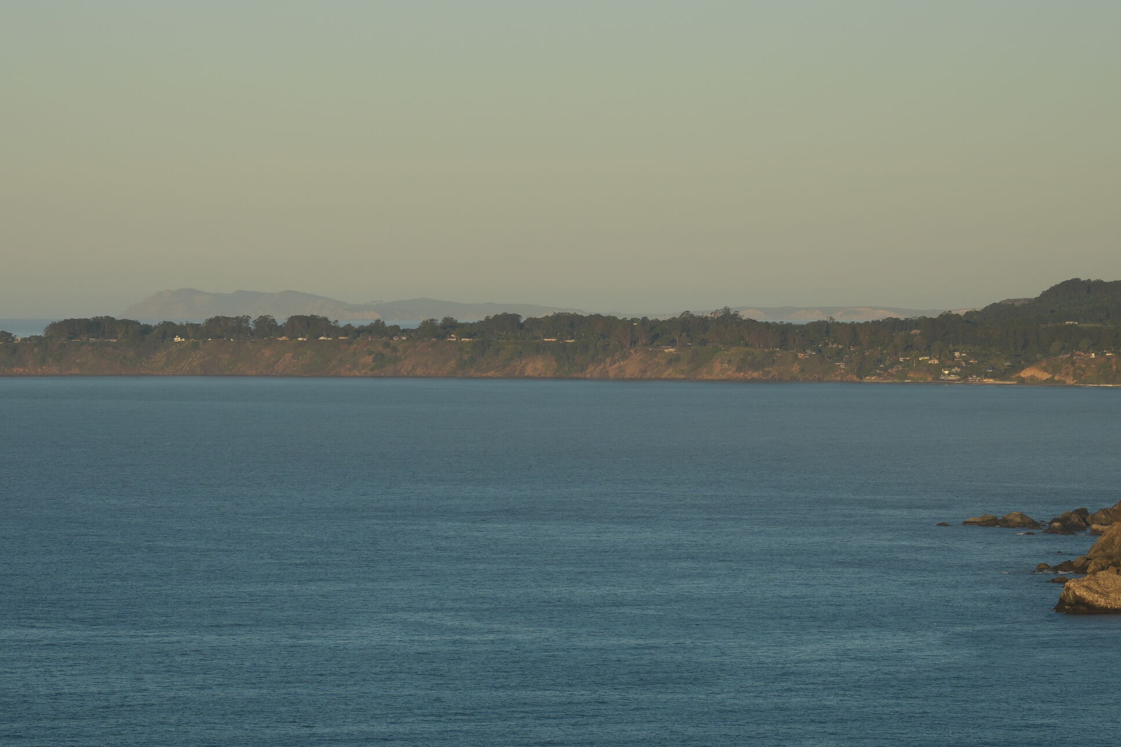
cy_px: 280
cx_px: 488
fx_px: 6975
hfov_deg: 9.2
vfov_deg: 6.1
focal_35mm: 224
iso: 160
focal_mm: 100
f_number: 6.3
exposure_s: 1/500
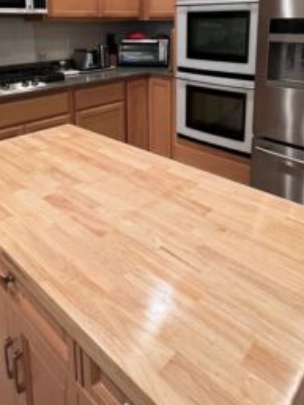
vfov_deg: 60.4
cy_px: 84
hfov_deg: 51.4
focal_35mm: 27
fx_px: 316
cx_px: 150
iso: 400
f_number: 1.8
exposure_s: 1/60
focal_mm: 1.57
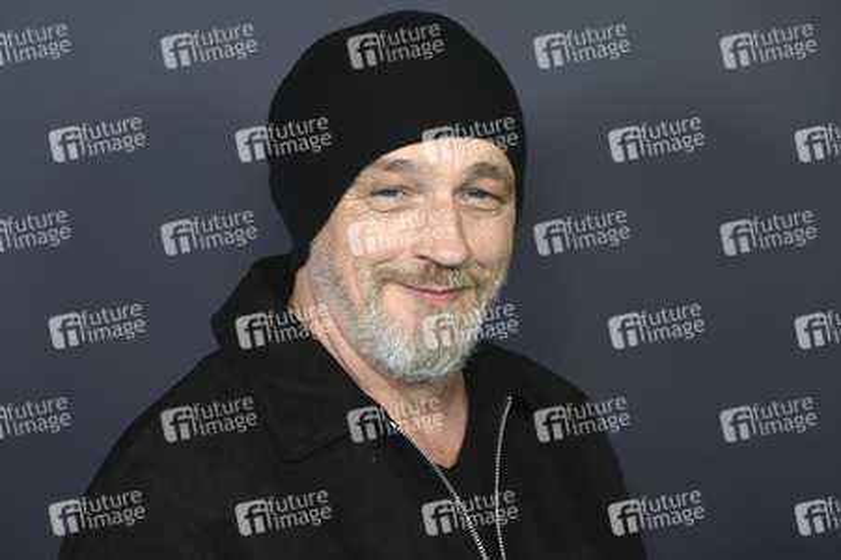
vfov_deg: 11.4
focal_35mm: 120
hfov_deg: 17.1
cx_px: 420
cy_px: 280
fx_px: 2801
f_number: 6.3
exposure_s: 1/160
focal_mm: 120
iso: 400
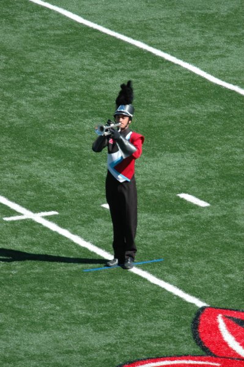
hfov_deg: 2.5
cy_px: 184
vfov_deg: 3.8
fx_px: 5499
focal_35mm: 540
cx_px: 122
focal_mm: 360
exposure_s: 1/640
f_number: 5.6
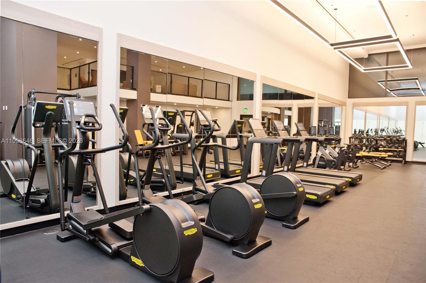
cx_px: 213
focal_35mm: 24
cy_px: 142
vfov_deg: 53.0
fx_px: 284
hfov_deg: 73.8
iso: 1250
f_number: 6.3
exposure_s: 1/100
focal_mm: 24
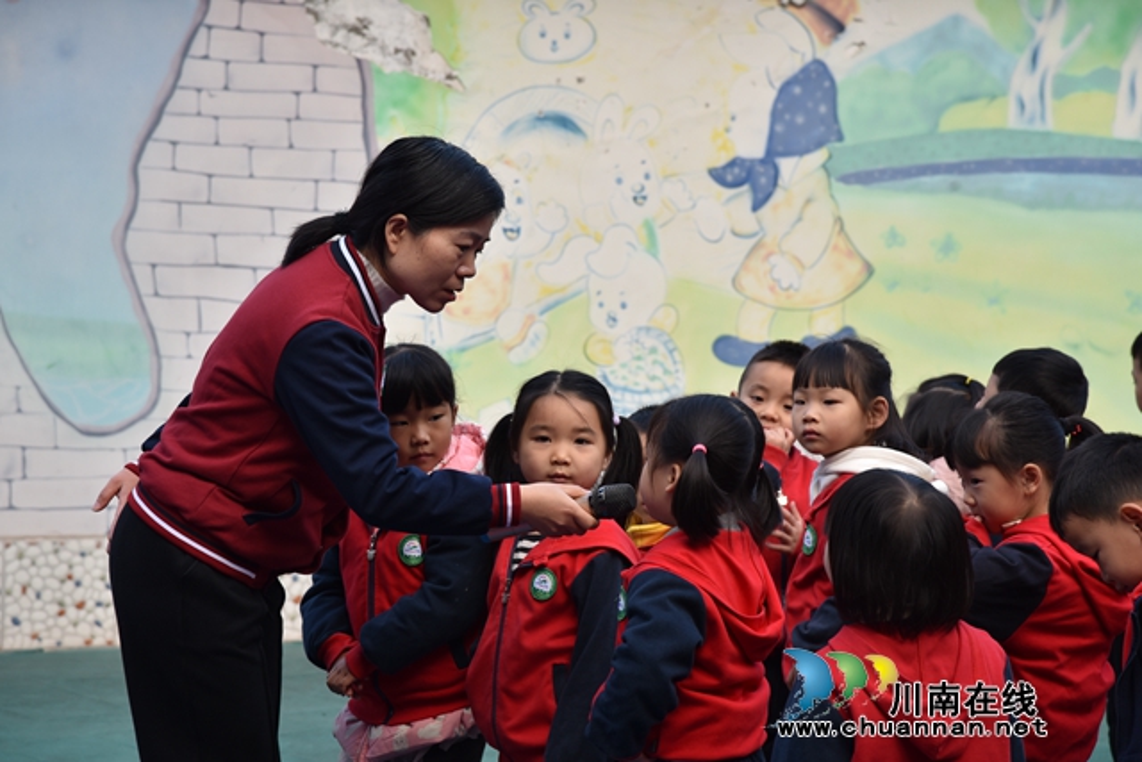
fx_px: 3807
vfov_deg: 11.4
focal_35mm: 120
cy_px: 381
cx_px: 571
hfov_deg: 17.1
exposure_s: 1/250
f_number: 8
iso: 400
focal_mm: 120
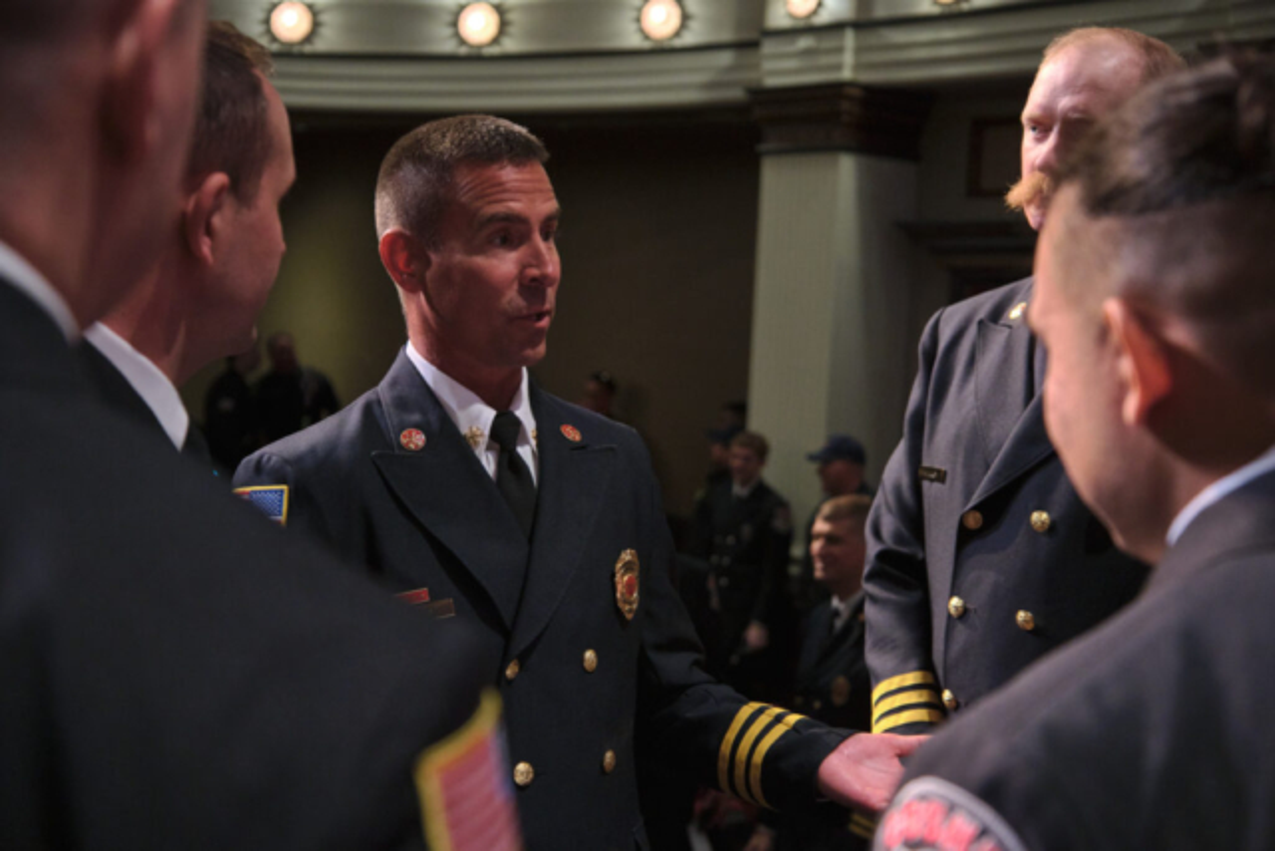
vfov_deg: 27.5
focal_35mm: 49
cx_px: 638
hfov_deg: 40.3
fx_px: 1736
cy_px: 426
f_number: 2.8
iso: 2000
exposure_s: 1/160
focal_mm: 32.9
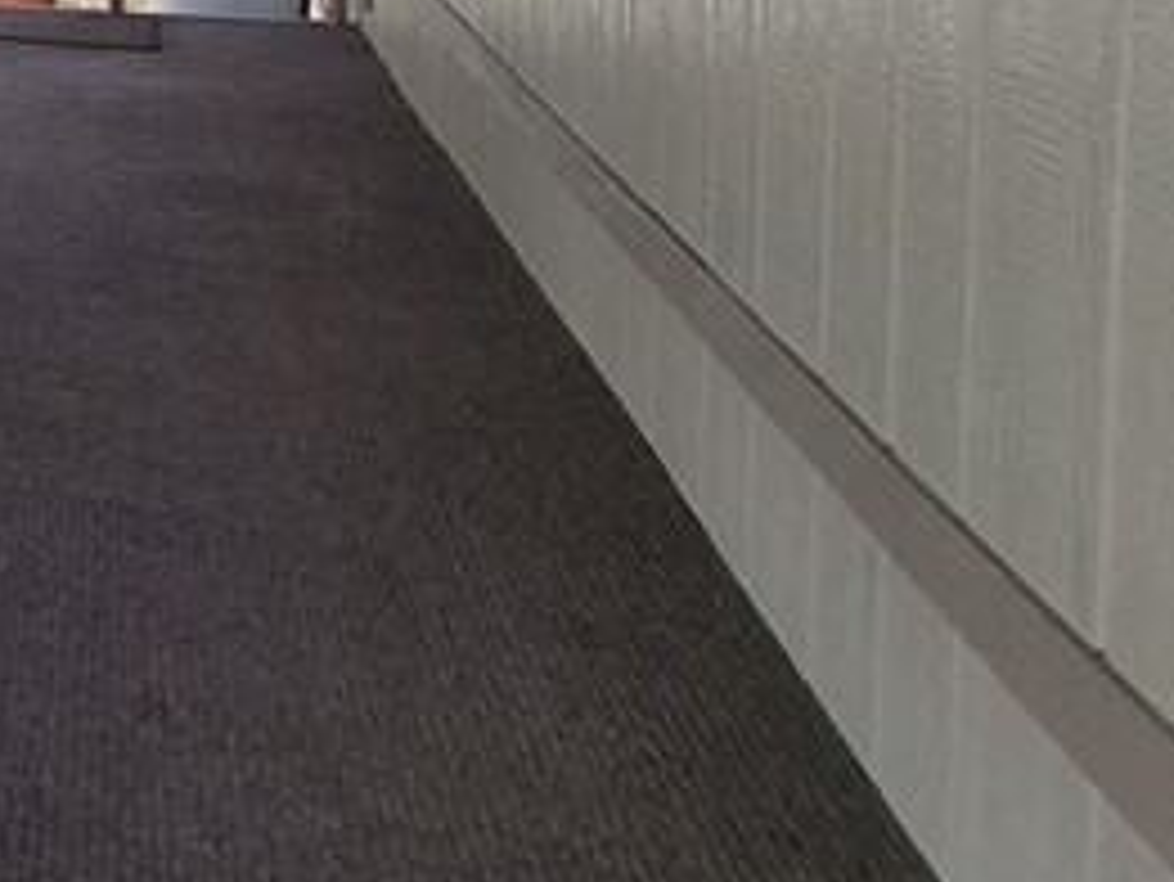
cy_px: -220
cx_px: -882
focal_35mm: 51
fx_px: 1730
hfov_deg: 22.9
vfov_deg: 25.2
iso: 50
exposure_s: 1/972
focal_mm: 1.74
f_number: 2.2
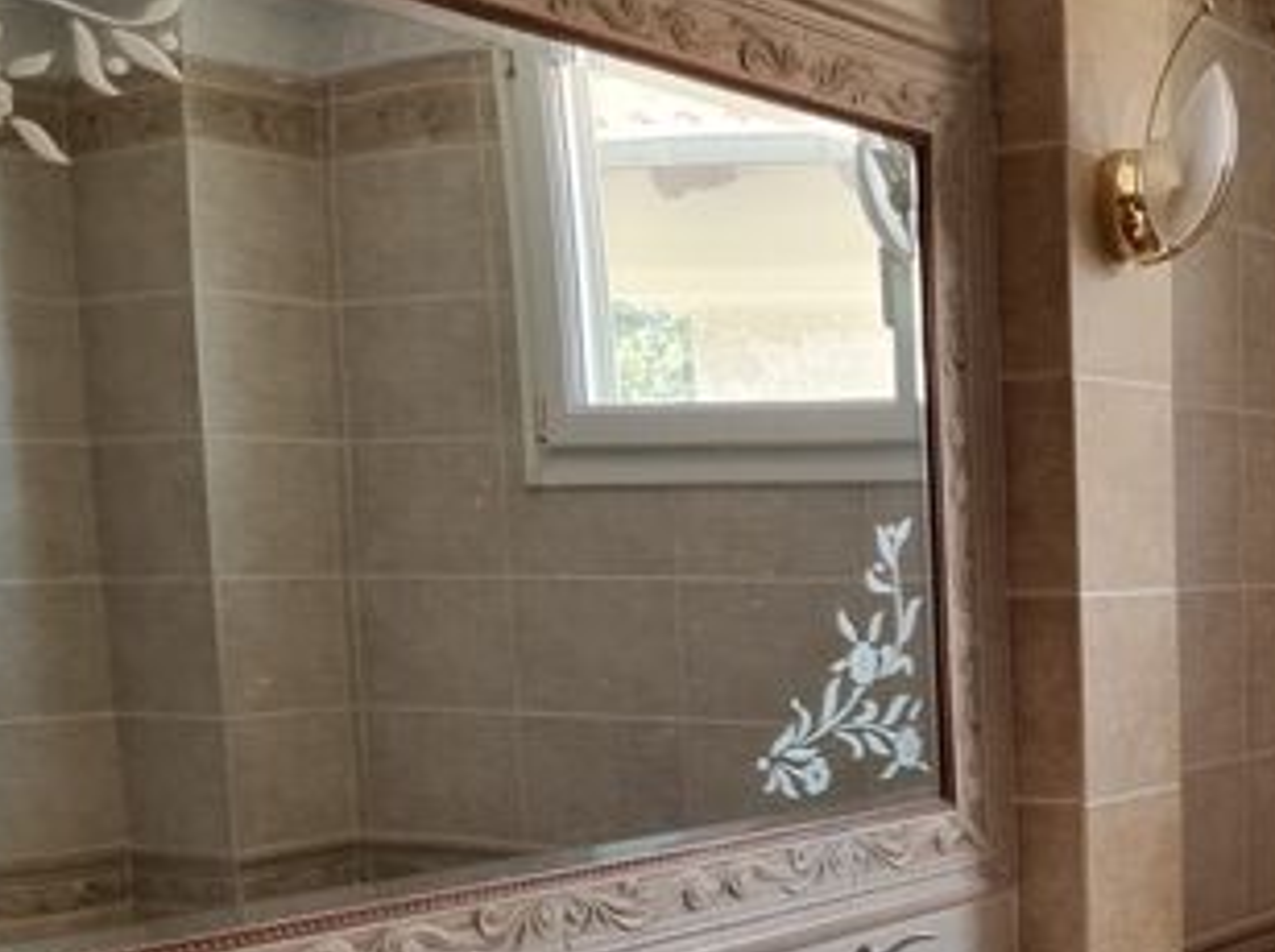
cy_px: 877
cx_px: 1207
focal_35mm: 55
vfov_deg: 25.6
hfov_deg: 32.8
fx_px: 2023
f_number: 1.8
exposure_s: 1/120
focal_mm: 6.7
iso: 200
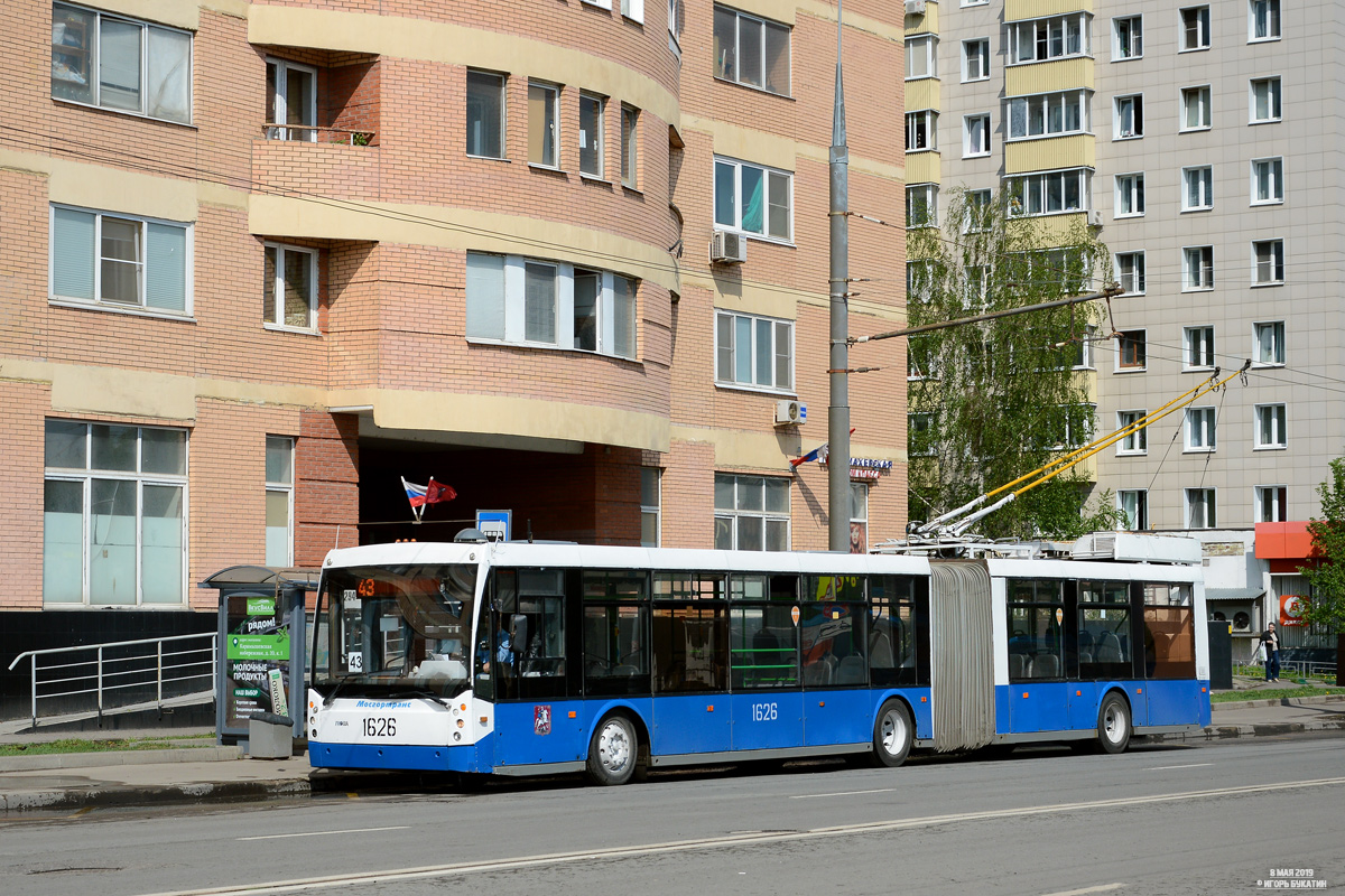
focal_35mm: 63
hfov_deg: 31.9
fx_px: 2354
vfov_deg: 21.6
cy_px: 448
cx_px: 672
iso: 200
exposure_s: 1/1000
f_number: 7.1
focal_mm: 42
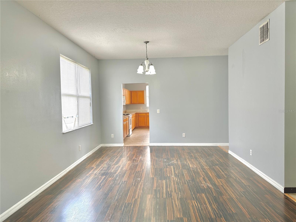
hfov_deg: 71.6
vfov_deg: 56.8
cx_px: 148
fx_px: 205
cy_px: 111
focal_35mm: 24
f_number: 1.78
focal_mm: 6.86
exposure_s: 1/134
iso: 100
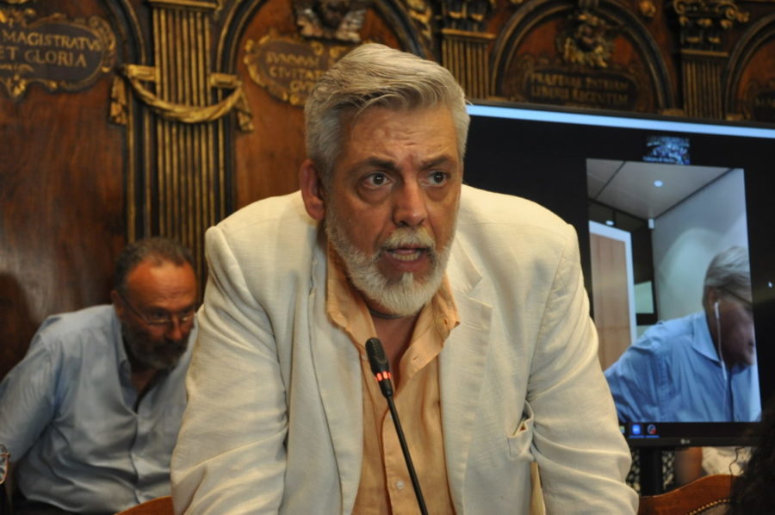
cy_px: 258
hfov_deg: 28.1
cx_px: 388
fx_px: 1548
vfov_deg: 18.9
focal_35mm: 72
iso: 800
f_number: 4.8
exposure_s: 1/60
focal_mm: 48
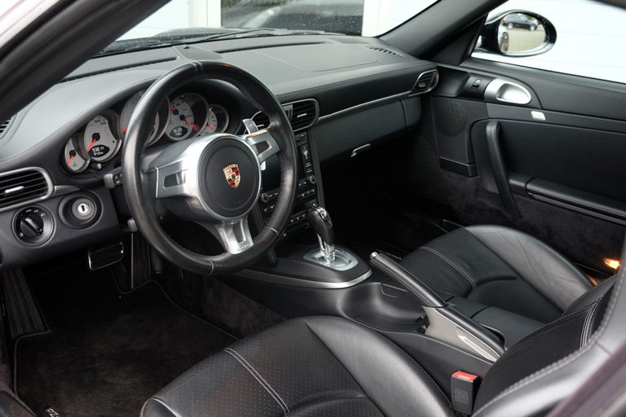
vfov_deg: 35.1
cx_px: 313
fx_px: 661
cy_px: 208
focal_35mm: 38
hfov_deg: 50.7
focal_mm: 25.4
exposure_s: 1/60
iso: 640
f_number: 3.6
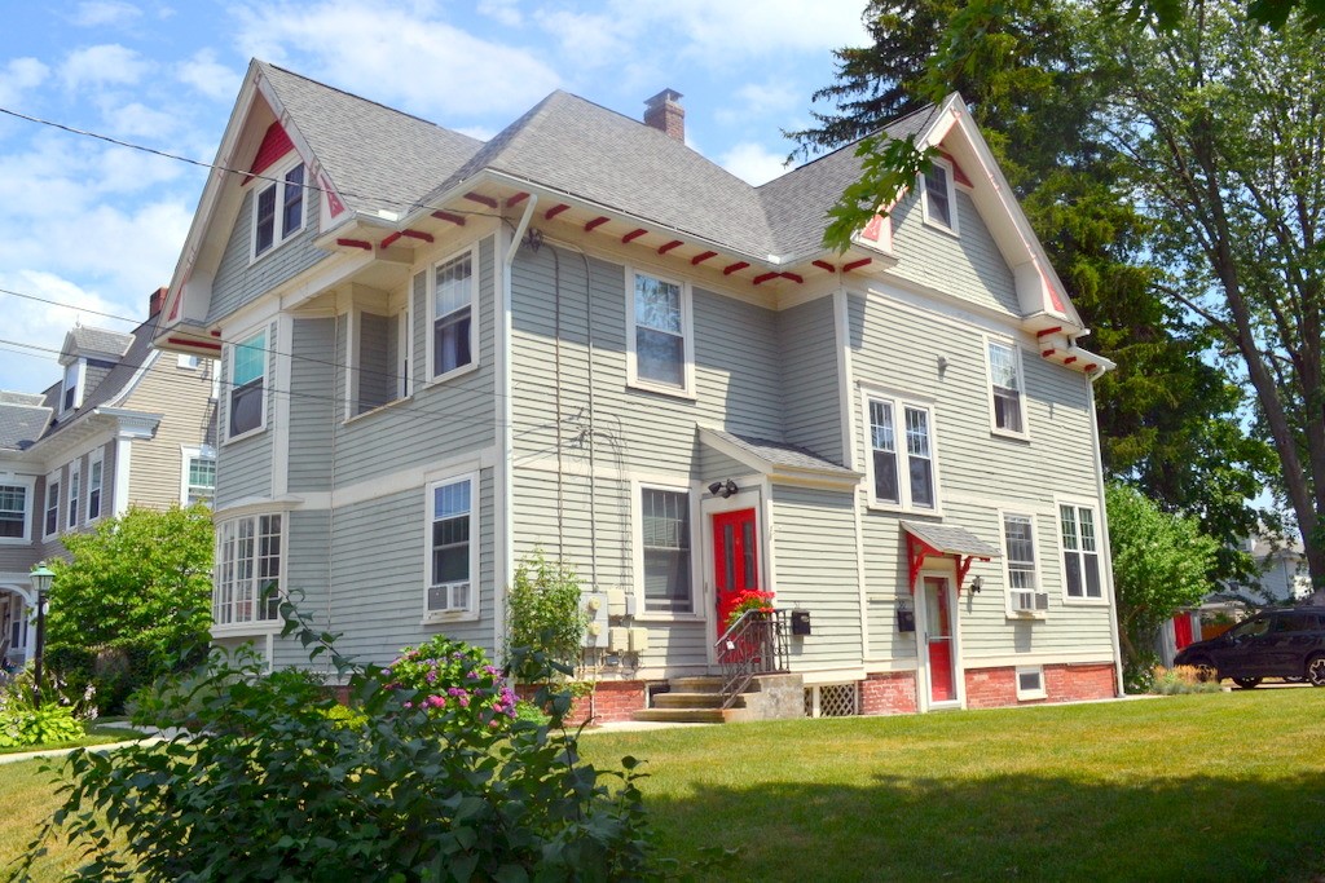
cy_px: 442
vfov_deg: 43.6
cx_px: 662
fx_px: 1104
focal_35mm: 30
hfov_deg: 61.9
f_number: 11
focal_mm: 20
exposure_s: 1/500
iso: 400
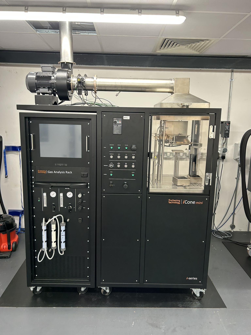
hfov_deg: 53.1
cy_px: 168
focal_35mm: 26
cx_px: 126
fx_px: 251
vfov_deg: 67.3
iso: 100
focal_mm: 5.7
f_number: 1.5
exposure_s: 1/100
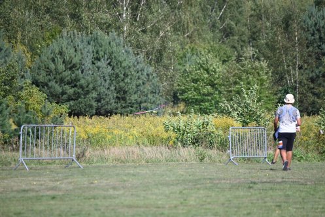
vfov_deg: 3.4
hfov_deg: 5.2
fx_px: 3613
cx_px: 162
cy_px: 108
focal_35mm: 400
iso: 640
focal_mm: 400
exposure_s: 1/2000
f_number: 6.3
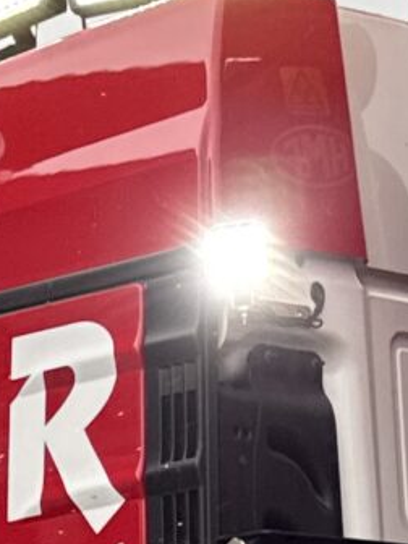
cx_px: -23
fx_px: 2876
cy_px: 950
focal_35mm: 183
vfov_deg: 10.2
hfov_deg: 8.1
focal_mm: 6.76
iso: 100
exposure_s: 1/159
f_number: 1.78
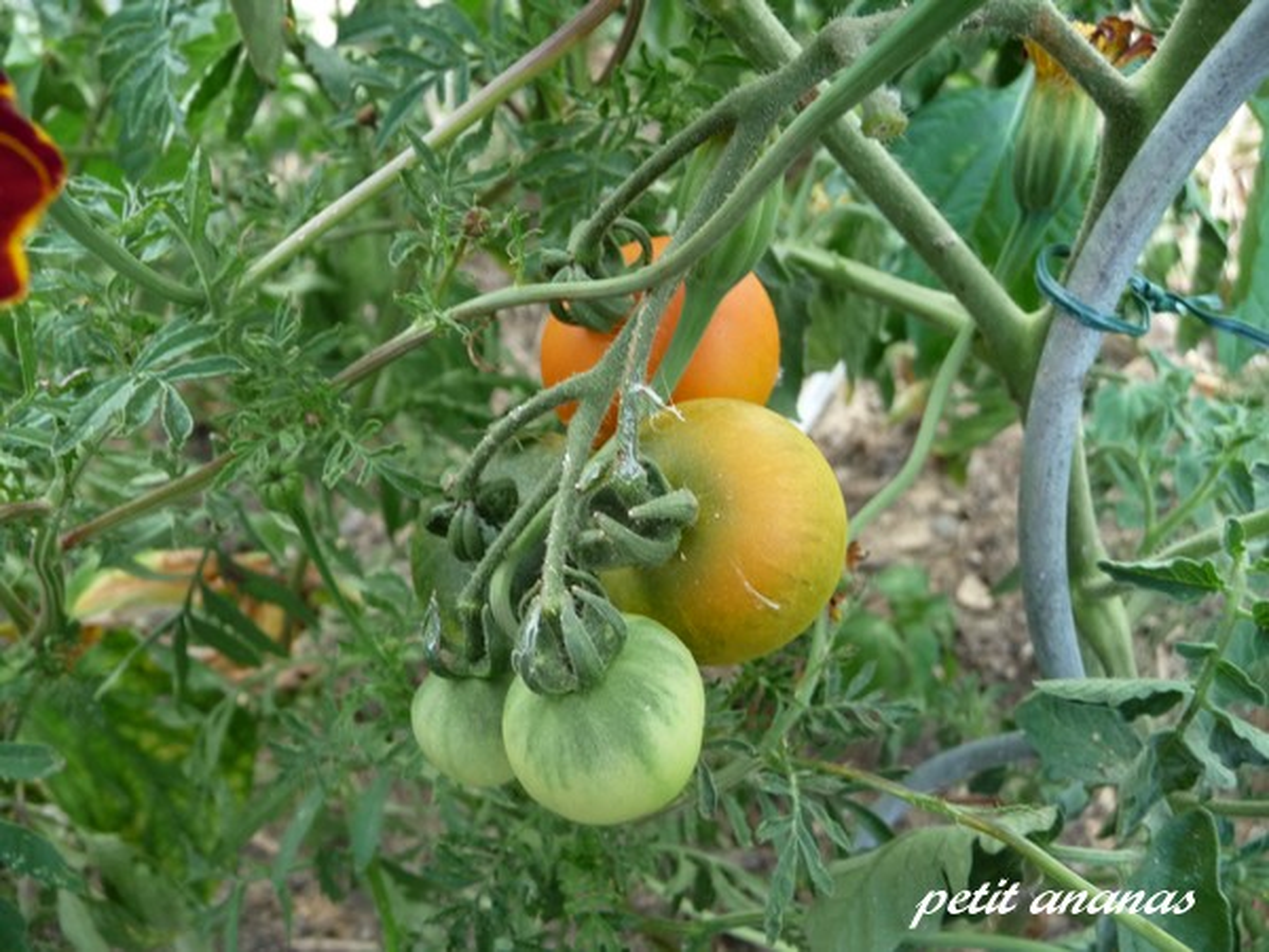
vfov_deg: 49.7
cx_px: 634
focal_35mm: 28
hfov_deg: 63.4
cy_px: 476
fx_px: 1026
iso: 160
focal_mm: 4.7
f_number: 3.3
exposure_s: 1/30
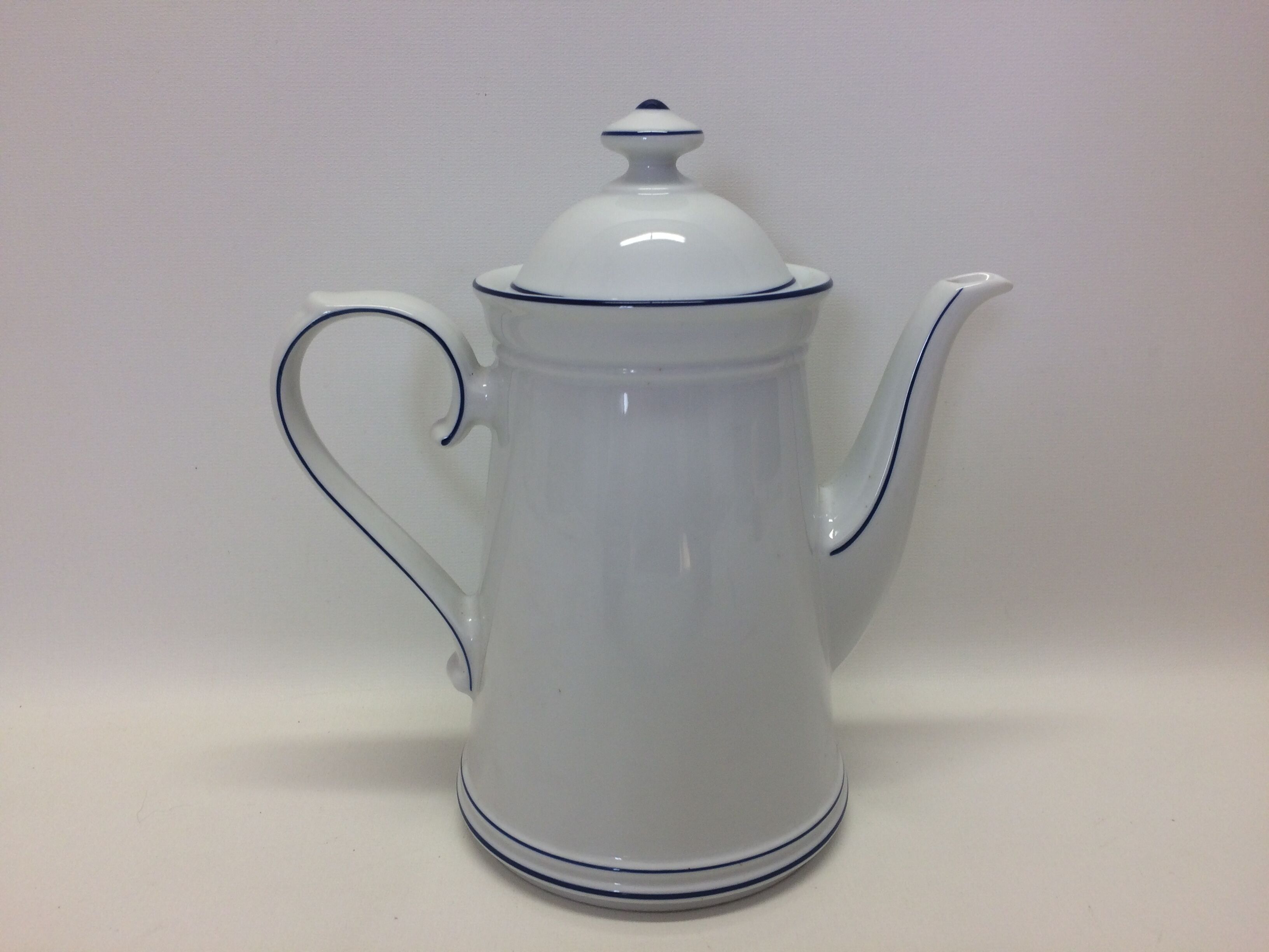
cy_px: 476
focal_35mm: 29
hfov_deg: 61.7
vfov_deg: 48.2
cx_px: 634
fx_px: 1063
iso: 50
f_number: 2.2
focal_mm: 4.15
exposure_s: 1/100
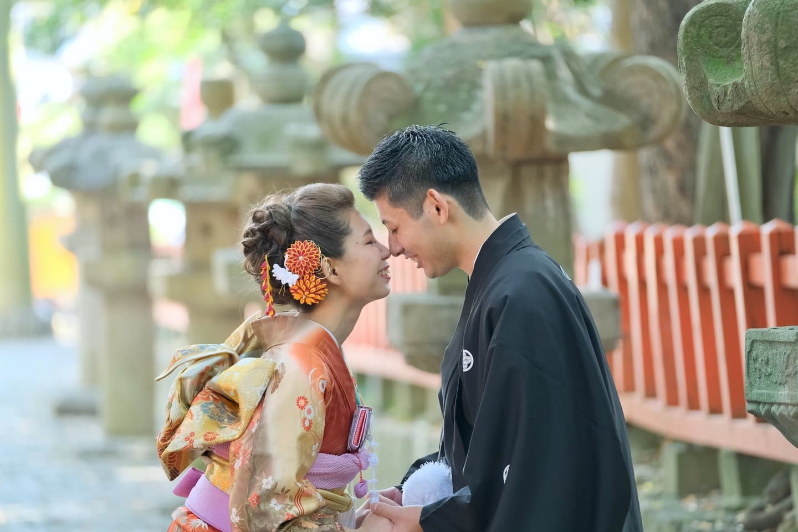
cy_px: 266
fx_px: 4655
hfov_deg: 9.8
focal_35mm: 210
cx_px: 399
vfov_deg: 6.5
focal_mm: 140
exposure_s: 1/100
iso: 1600
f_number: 2.8
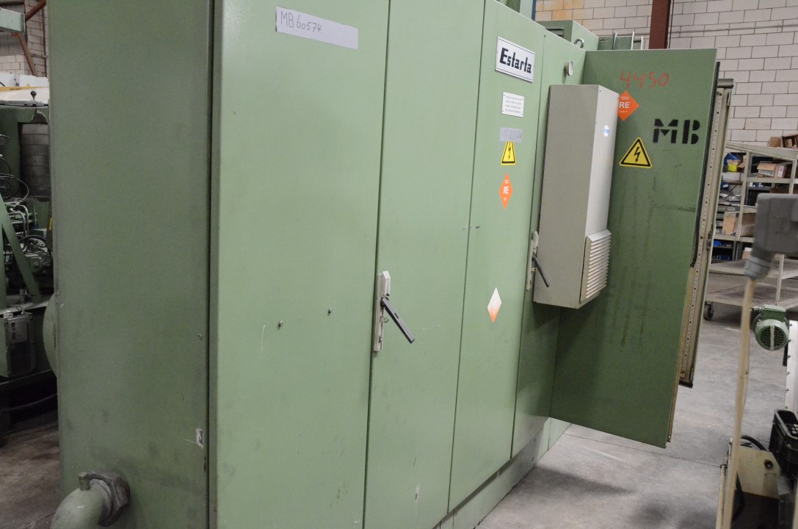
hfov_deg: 57.3
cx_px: 399
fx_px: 730
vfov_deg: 39.8
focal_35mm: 33
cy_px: 264
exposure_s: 1/200
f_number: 7.1
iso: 6400
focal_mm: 22
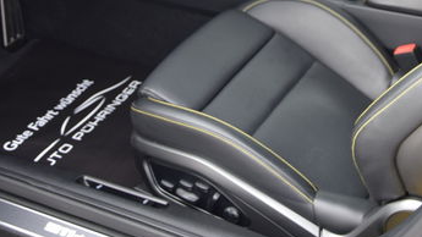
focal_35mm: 84
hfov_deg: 25.1
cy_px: -29
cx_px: 291
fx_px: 940
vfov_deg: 14.1
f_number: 4.5
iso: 400
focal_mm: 24
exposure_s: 1/80
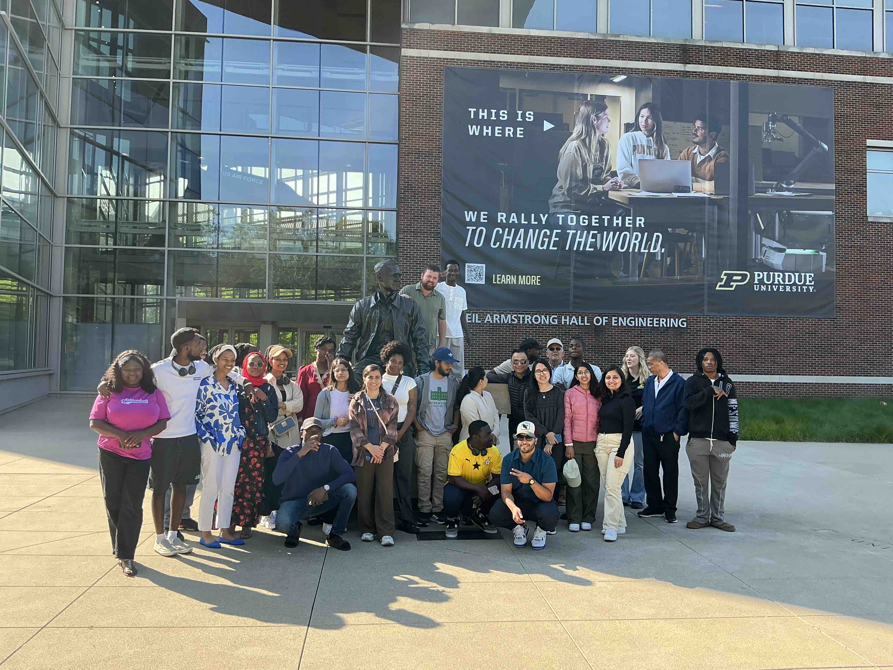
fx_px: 722
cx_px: 446
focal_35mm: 28
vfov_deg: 49.7
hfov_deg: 63.4
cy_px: 335
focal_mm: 3
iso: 25
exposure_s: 1/272
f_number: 1.8
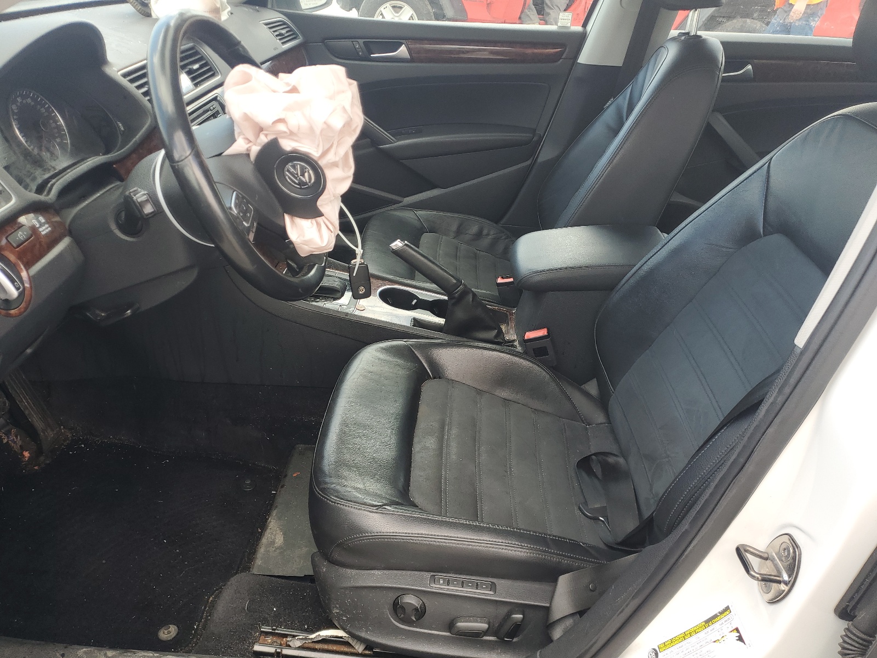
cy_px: 329
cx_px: 438
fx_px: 659
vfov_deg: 53.1
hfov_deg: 67.3
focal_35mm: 26
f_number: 1.5
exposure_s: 1/238
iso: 50
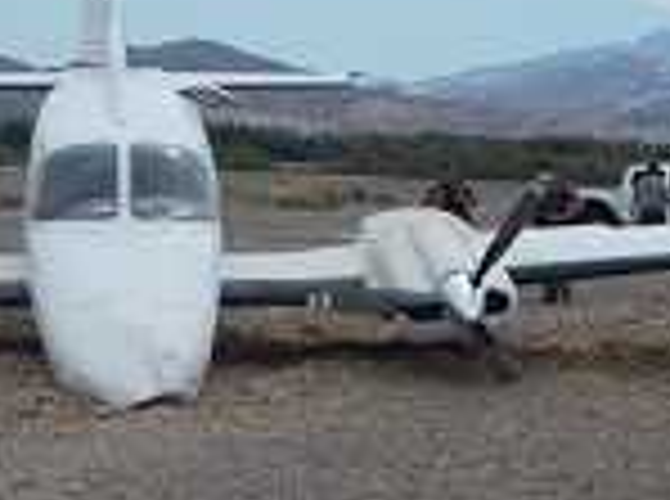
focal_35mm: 117
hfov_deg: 16.7
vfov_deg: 12.6
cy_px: 106
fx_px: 2259
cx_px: 101
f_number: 7.1
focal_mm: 7.7
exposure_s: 1/640
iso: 125
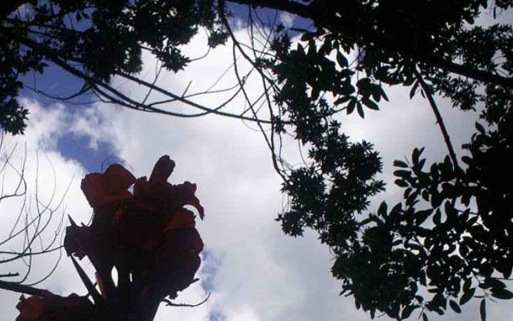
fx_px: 853
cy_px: 270
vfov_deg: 21.0
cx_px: 133
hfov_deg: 32.9
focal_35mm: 61
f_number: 4.5
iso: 100
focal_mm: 6
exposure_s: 1/1038
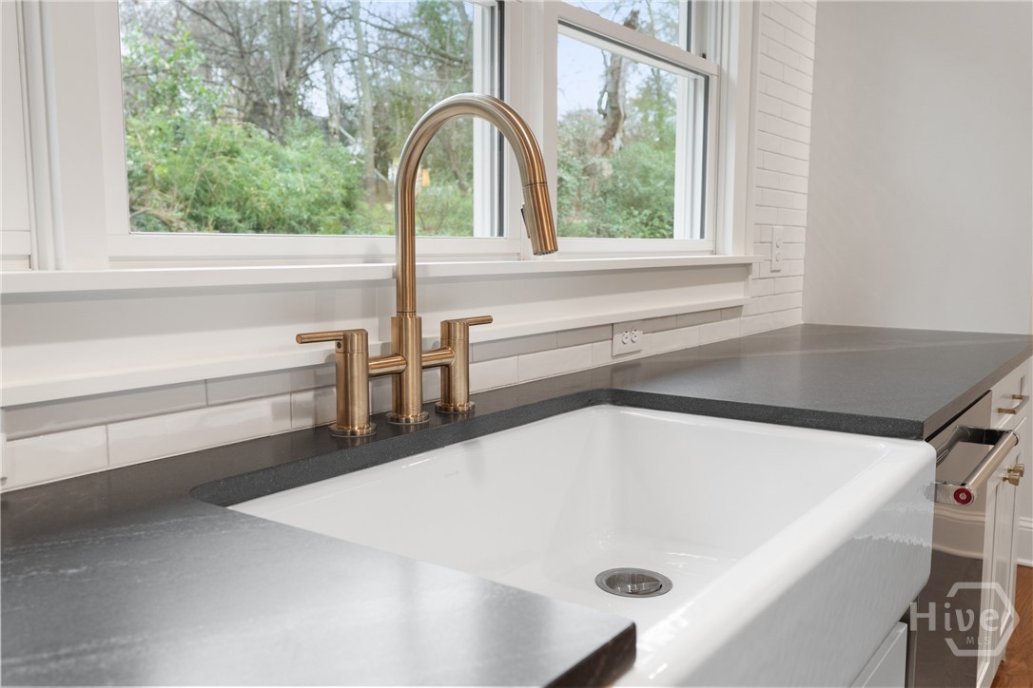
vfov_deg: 43.0
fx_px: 875
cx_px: 516
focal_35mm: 30
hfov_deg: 61.1
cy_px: 344
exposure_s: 1/25
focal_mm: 30.5
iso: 1250
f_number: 6.3
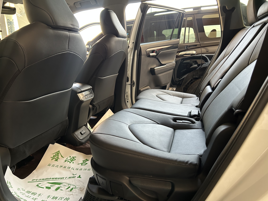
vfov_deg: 53.1
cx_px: 134
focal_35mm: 26
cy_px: 100
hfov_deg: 67.3
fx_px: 201
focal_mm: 5.7
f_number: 1.5
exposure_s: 1/60
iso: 200
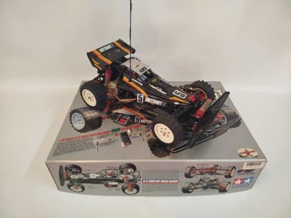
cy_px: 109
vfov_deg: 56.8
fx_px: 202
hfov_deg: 71.6
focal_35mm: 24
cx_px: 146
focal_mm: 5.31
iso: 200
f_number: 1.7
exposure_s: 1/50
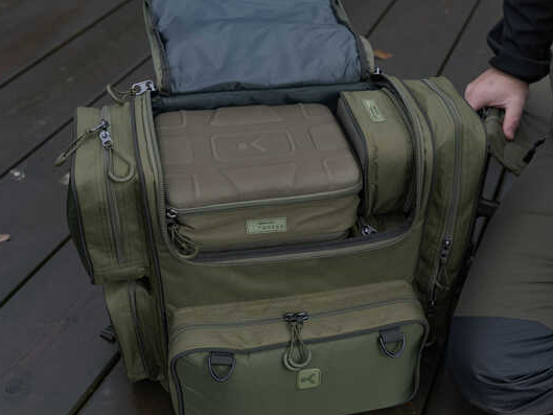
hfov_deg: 39.1
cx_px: 307
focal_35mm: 49
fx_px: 777
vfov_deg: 29.9
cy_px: 208
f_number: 5.6
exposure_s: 1/100
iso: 250
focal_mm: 44.6
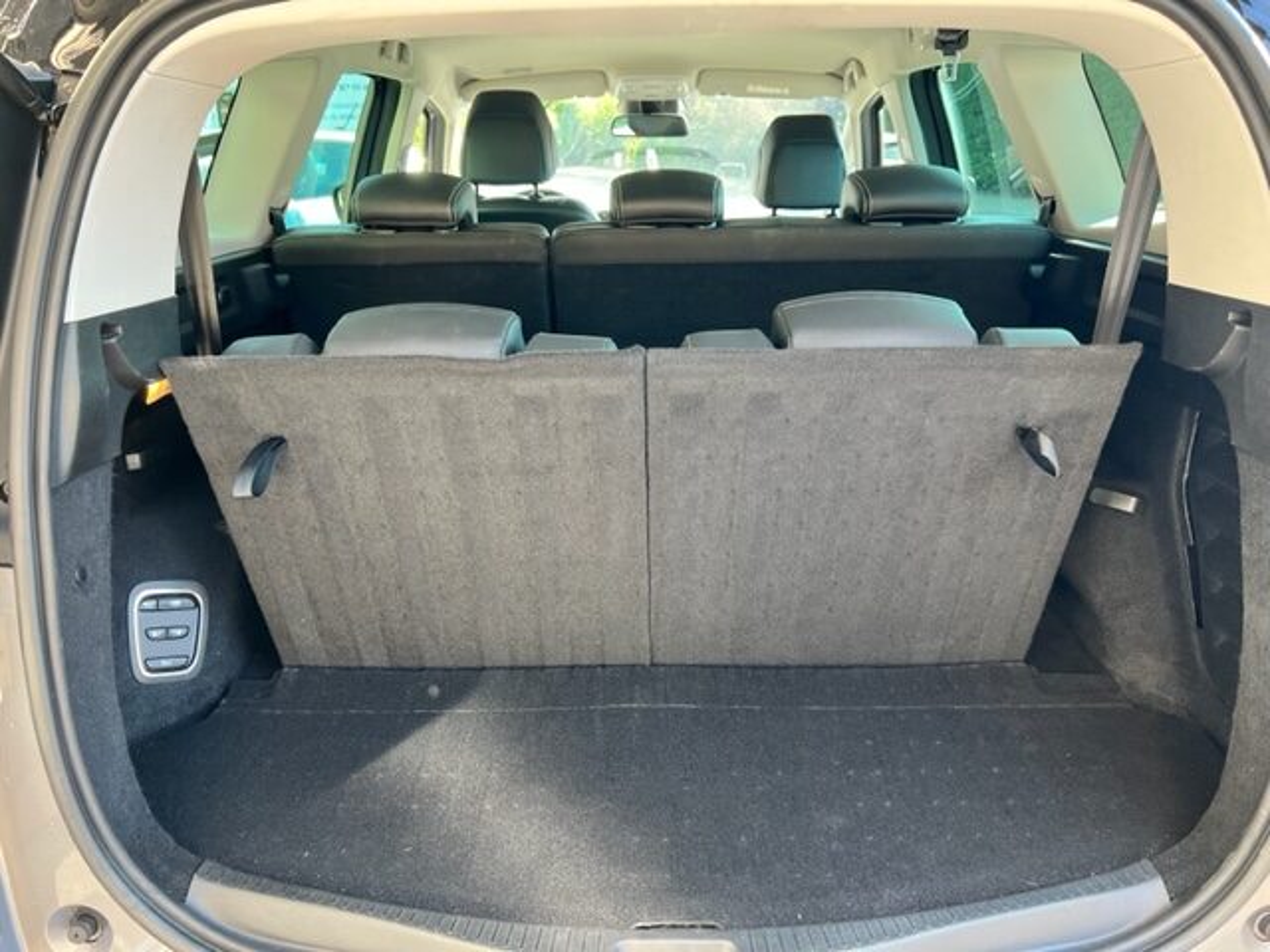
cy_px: 476
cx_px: 635
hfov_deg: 67.3
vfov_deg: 53.1
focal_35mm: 26
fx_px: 954
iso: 100
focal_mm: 5.7
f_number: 1.5
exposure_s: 1/121
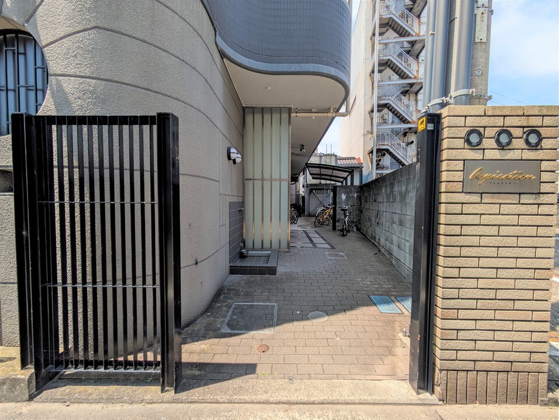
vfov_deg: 85.7
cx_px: 280
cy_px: 210
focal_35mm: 14
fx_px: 226
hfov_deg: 102.0
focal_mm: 1.83
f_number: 2.2
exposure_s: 1/1218
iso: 50
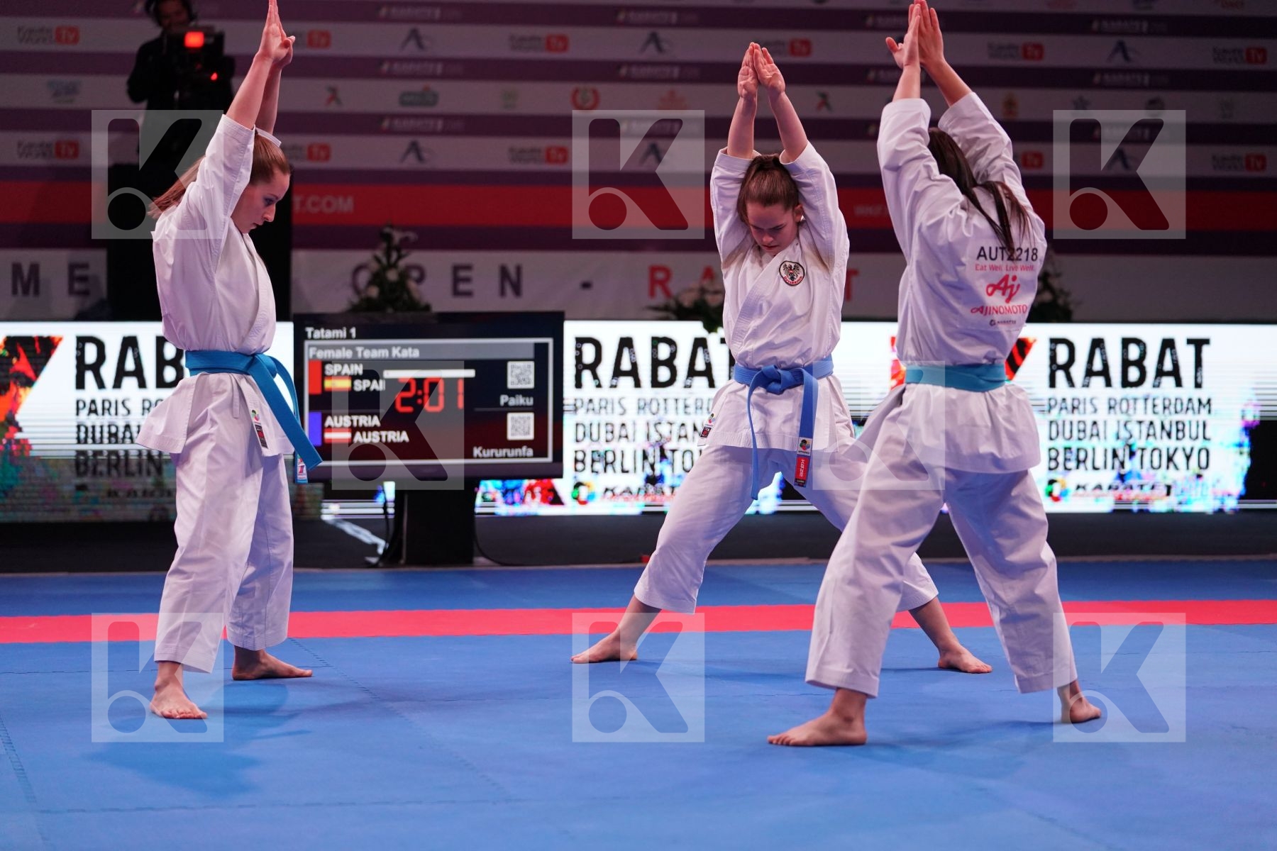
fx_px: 3618
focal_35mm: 102
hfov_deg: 20.0
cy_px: 426
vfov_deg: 13.4
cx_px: 638
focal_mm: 102
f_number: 2.8
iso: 3200
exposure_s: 1/1000
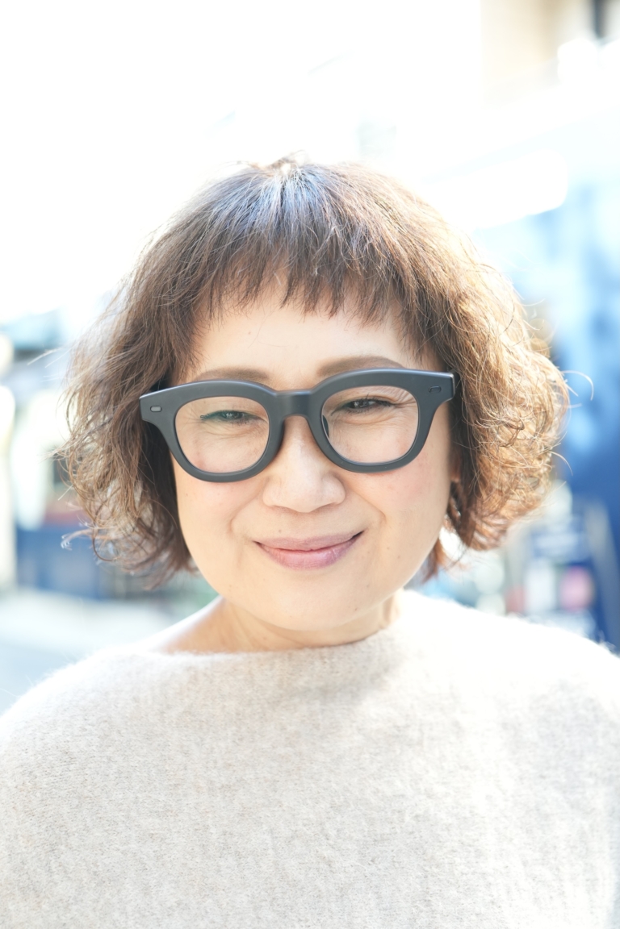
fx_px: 1292
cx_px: 310
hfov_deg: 27.0
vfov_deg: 39.6
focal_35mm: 50
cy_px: 464
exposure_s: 1/125
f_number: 2.8
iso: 1000
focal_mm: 50
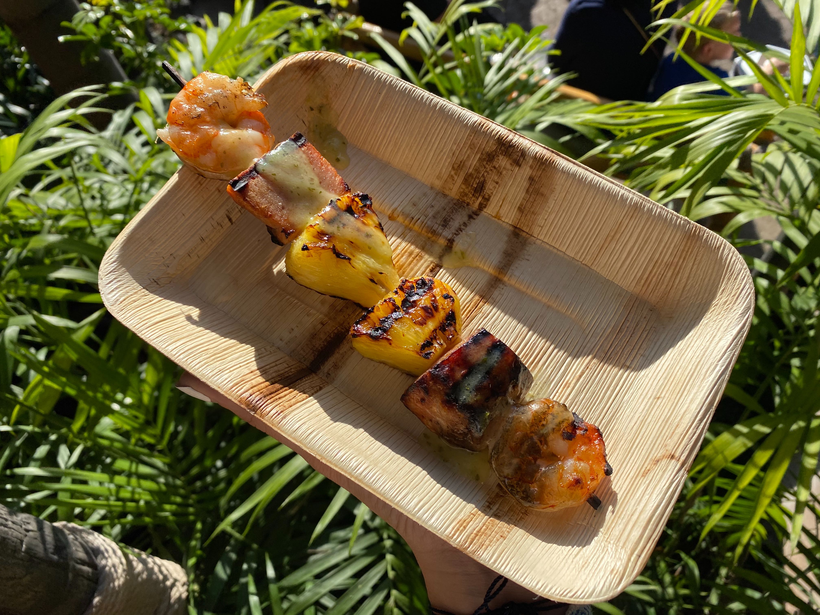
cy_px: 308
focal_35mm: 26
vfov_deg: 53.1
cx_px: 410
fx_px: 616
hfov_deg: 67.3
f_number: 1.8
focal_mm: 4.25
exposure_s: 1/2188
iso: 32
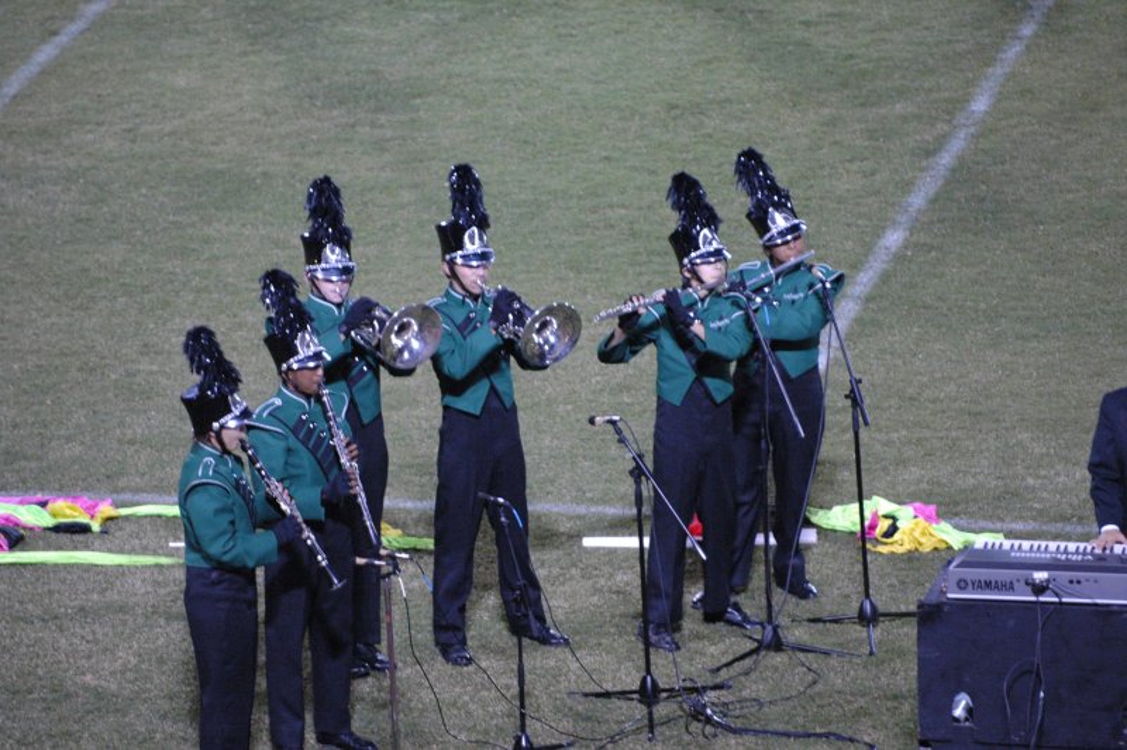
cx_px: 564
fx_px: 9384
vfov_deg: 4.6
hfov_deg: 6.9
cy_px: 375
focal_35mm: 300
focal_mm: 200
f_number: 2.8
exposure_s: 1/50
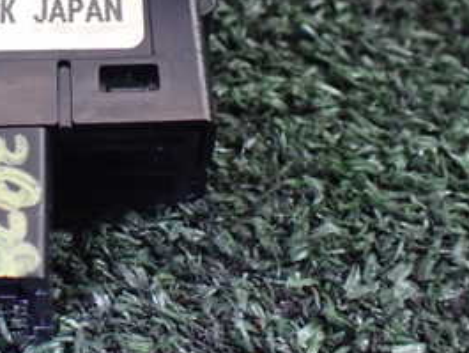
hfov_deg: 27.3
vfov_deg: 21.2
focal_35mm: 68
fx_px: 922
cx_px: 28
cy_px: 35
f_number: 2.3
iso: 1250
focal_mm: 5.4
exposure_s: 1/30
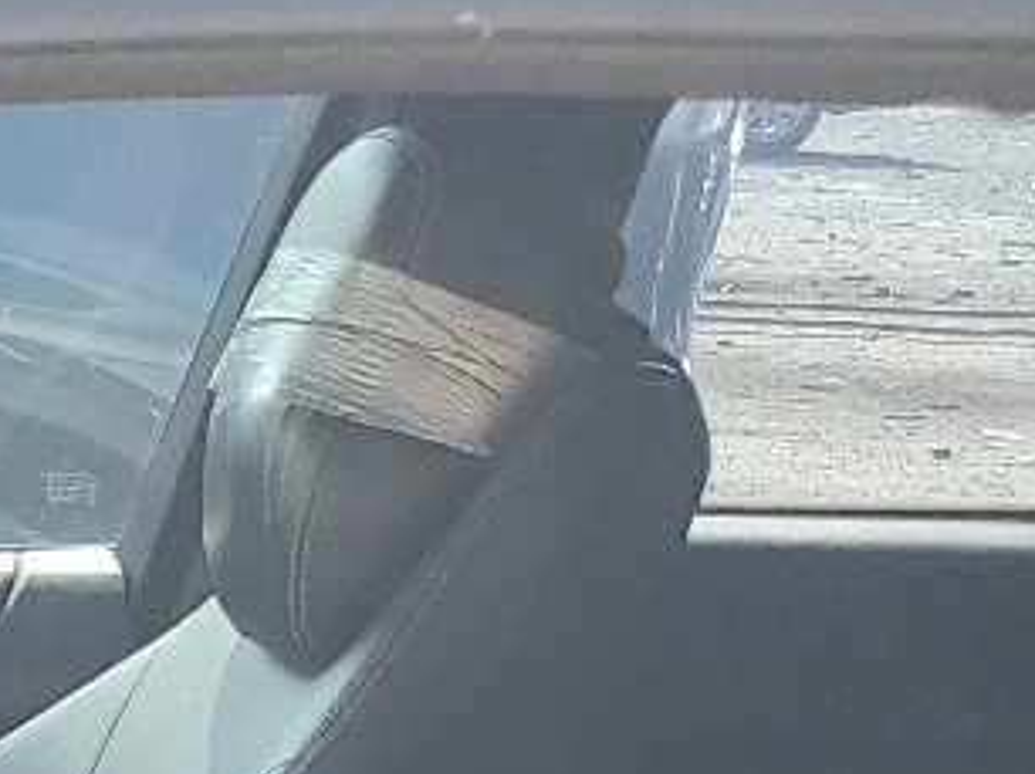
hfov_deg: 13.1
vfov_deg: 9.5
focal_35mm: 136
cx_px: -852
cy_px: 1930
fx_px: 4063
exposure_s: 1/294
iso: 50
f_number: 1.5
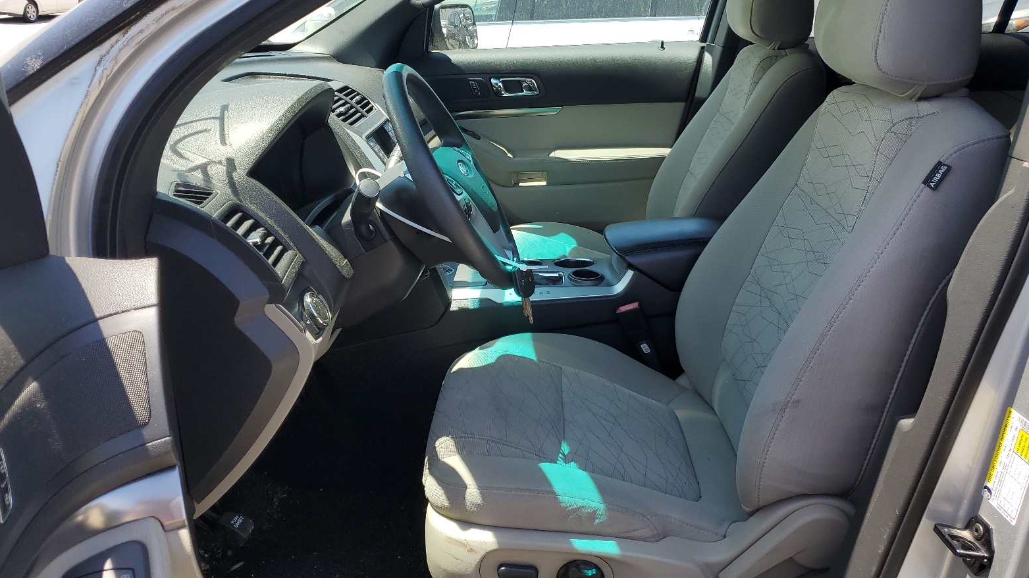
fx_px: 791
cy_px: 250
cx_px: 518
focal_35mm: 29
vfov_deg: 40.1
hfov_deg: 66.1
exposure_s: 1/1000
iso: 50
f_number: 1.5
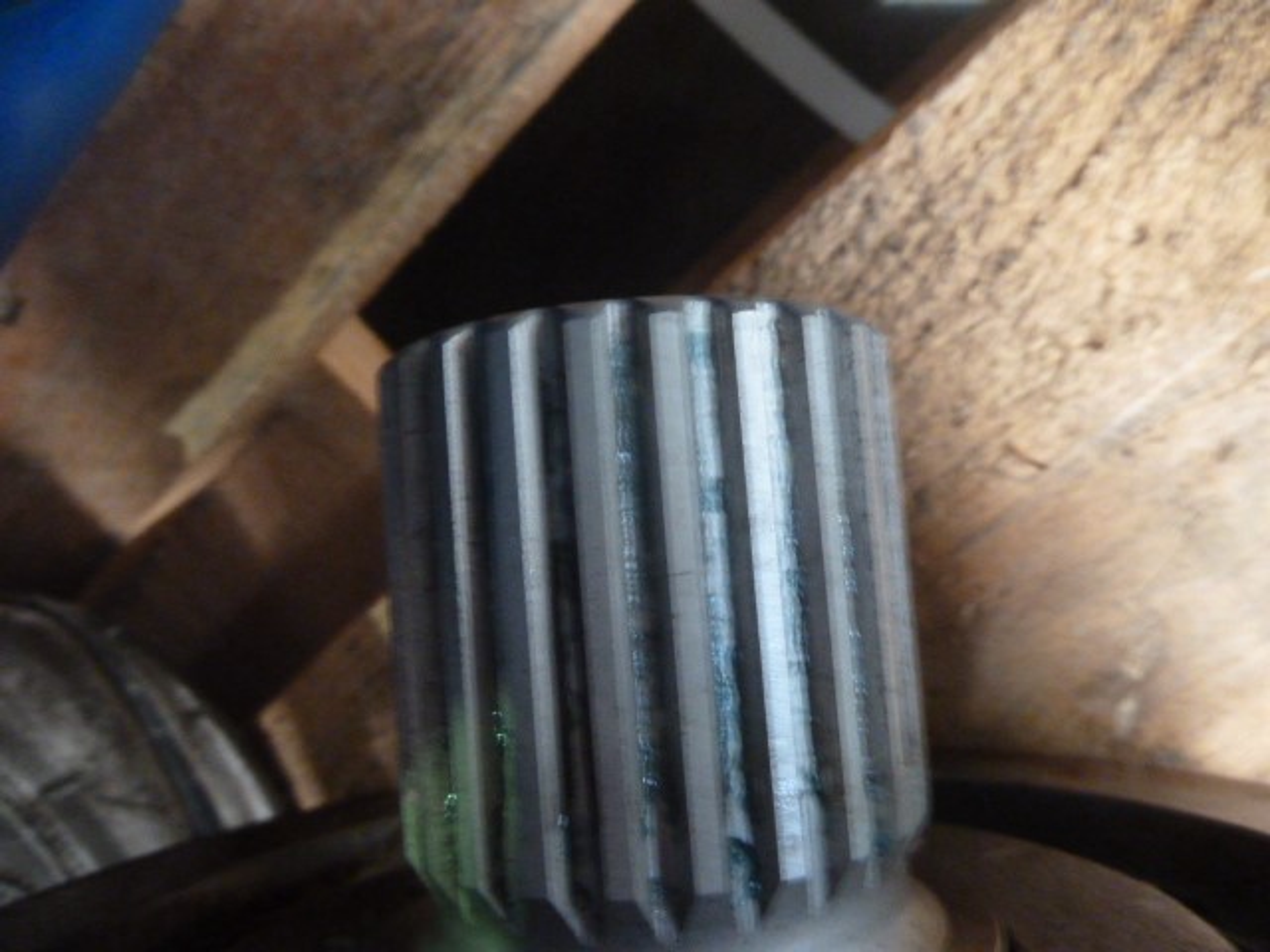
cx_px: 635
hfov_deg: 69.4
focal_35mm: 25
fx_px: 917
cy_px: 476
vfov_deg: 54.9
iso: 800
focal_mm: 4.1
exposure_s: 1/6
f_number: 3.3
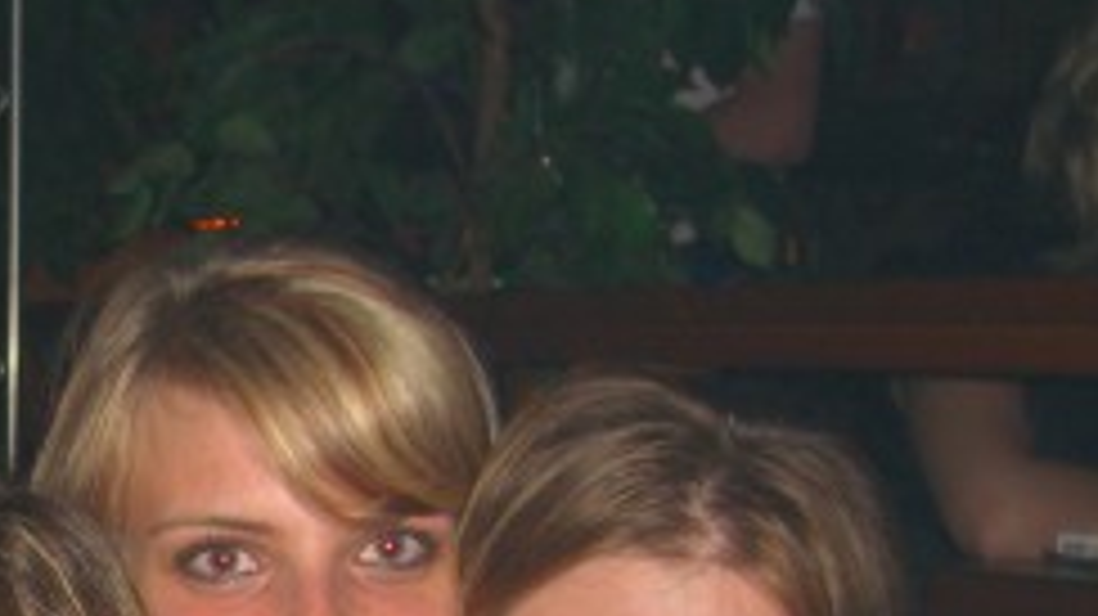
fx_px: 2968
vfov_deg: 11.3
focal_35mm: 102
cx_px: -63
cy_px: 989
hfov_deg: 20.1
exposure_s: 1/60
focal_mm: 7.9
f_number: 2.8
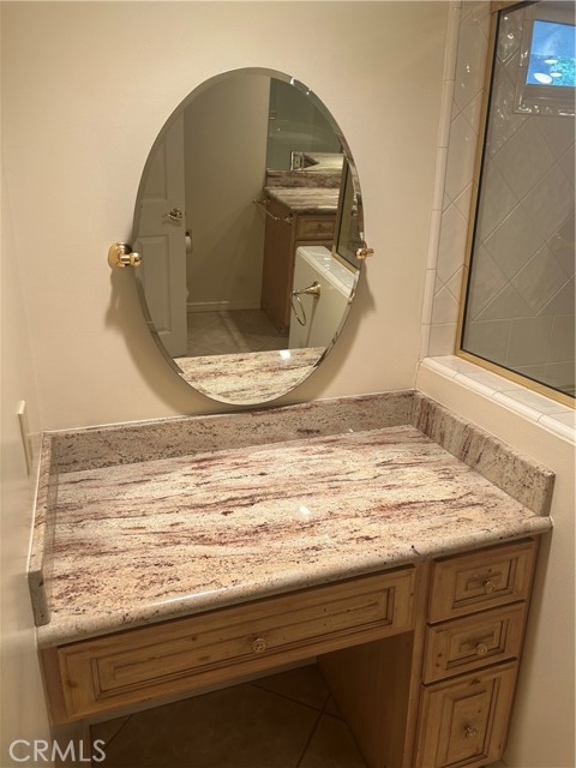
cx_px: 288
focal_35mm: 26
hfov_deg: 53.1
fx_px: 577
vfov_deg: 67.3
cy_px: 384
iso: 80
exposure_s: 1/60
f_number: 1.5
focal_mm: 5.7
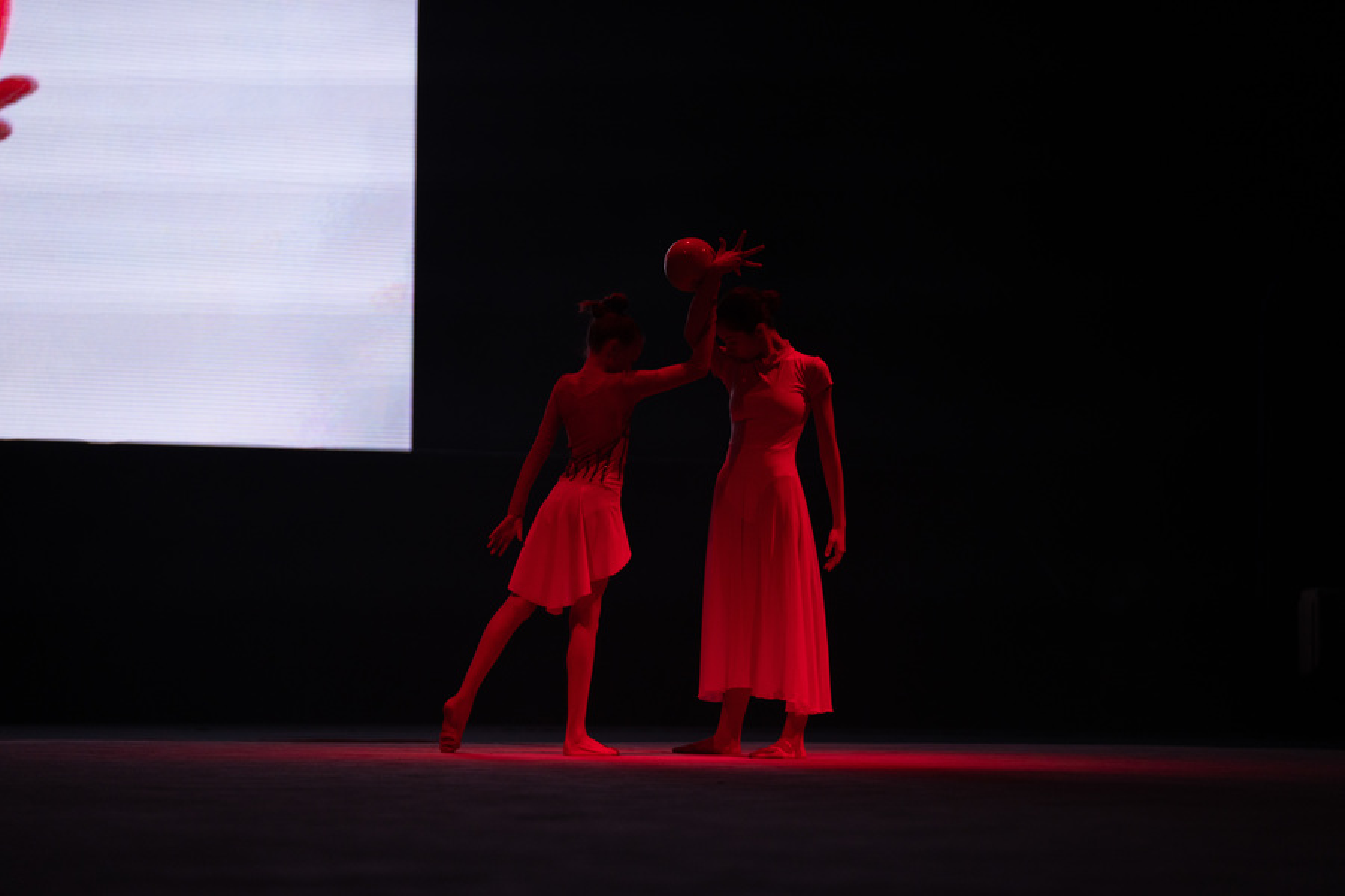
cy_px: 448
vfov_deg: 10.4
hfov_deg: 15.5
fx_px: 4931
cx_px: 672
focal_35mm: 132
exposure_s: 1/800
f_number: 2.8
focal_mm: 132
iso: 2000
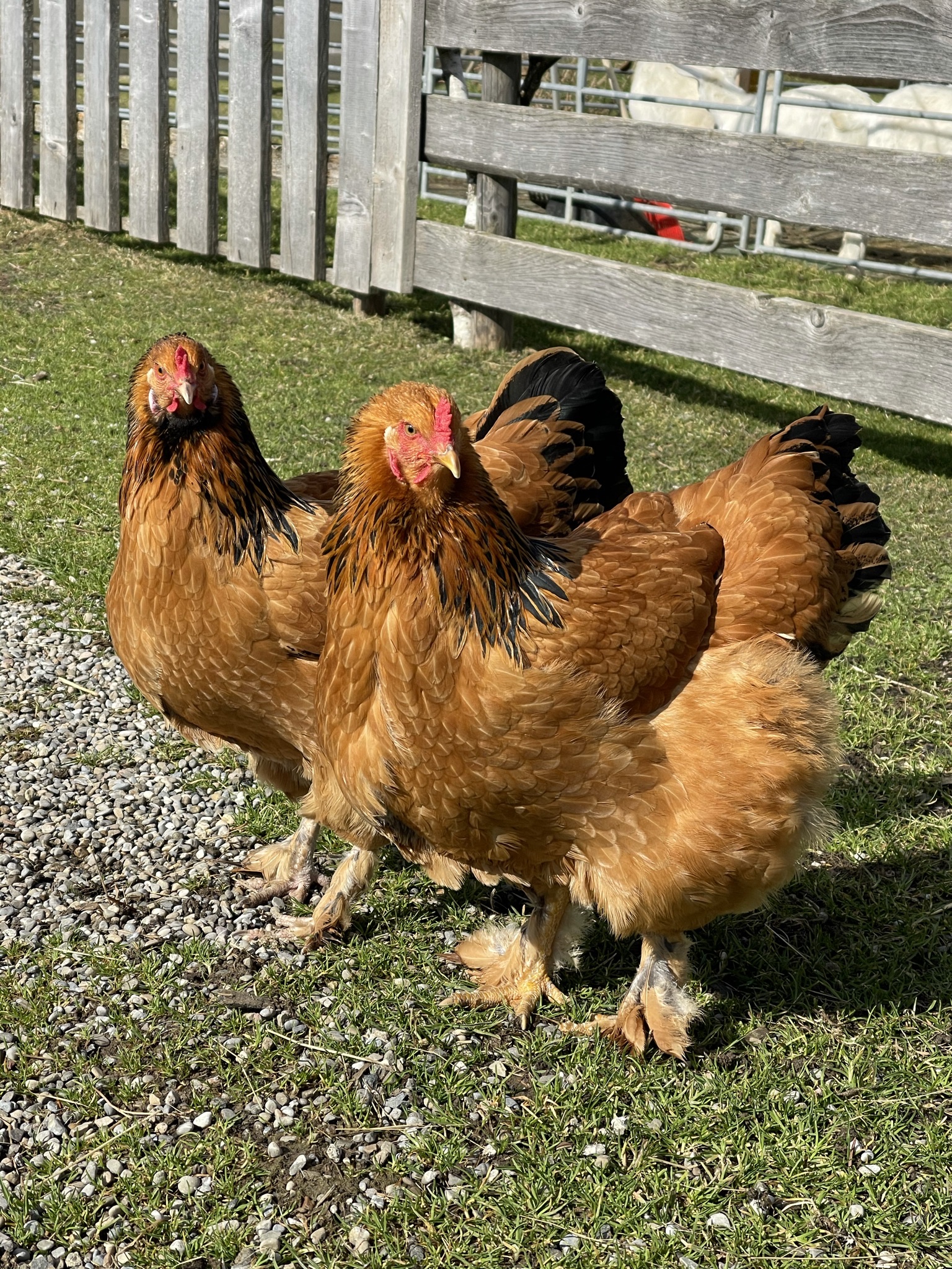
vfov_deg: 30.3
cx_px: 476
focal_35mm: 64
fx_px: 2347
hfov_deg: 22.9
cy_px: 634
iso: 20
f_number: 2.2
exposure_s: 1/1340
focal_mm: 7.5
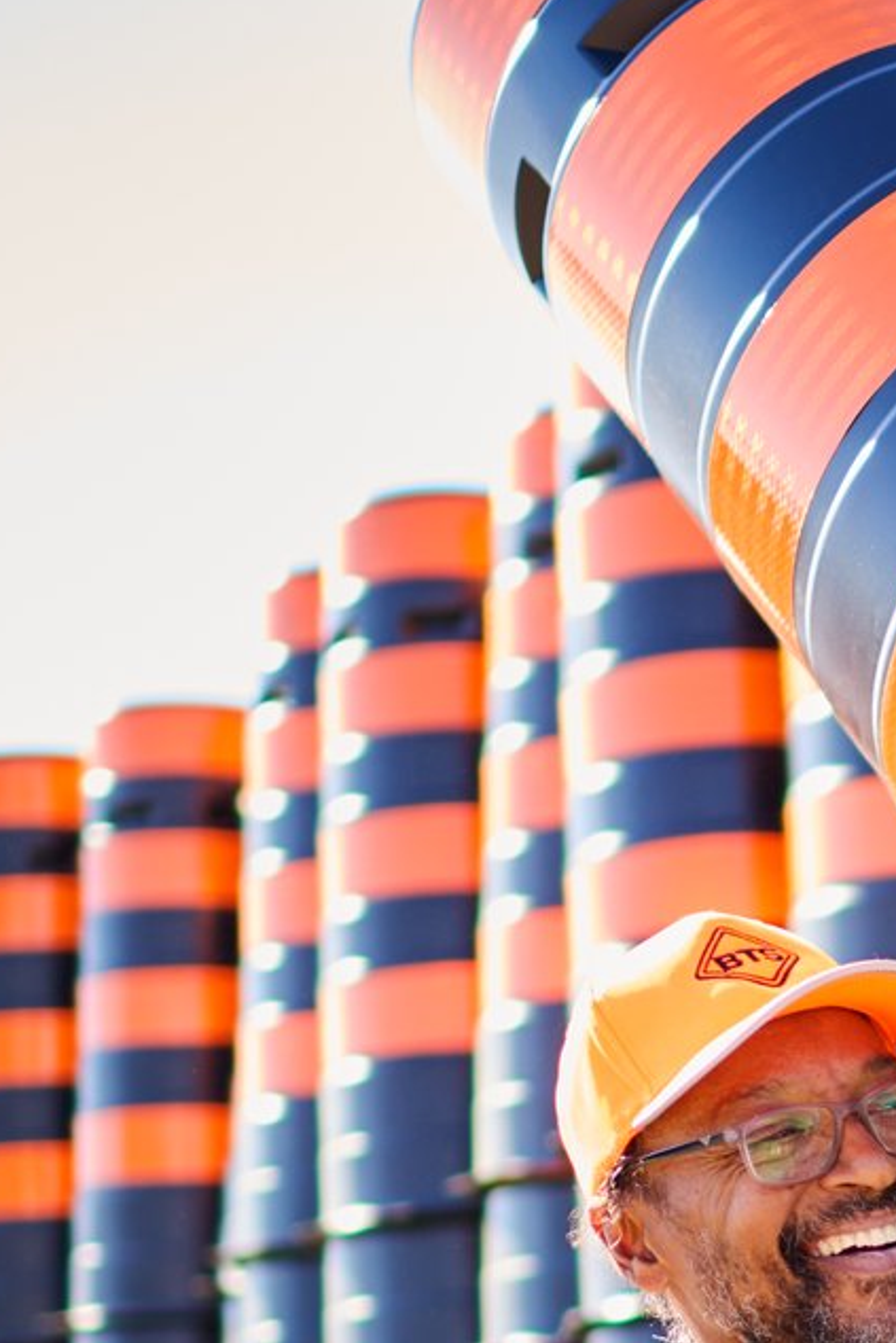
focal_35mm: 113
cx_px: 1396
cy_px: 1367
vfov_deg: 17.6
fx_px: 4216
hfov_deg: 11.6
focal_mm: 35
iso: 64
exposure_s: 1/320
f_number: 1.4
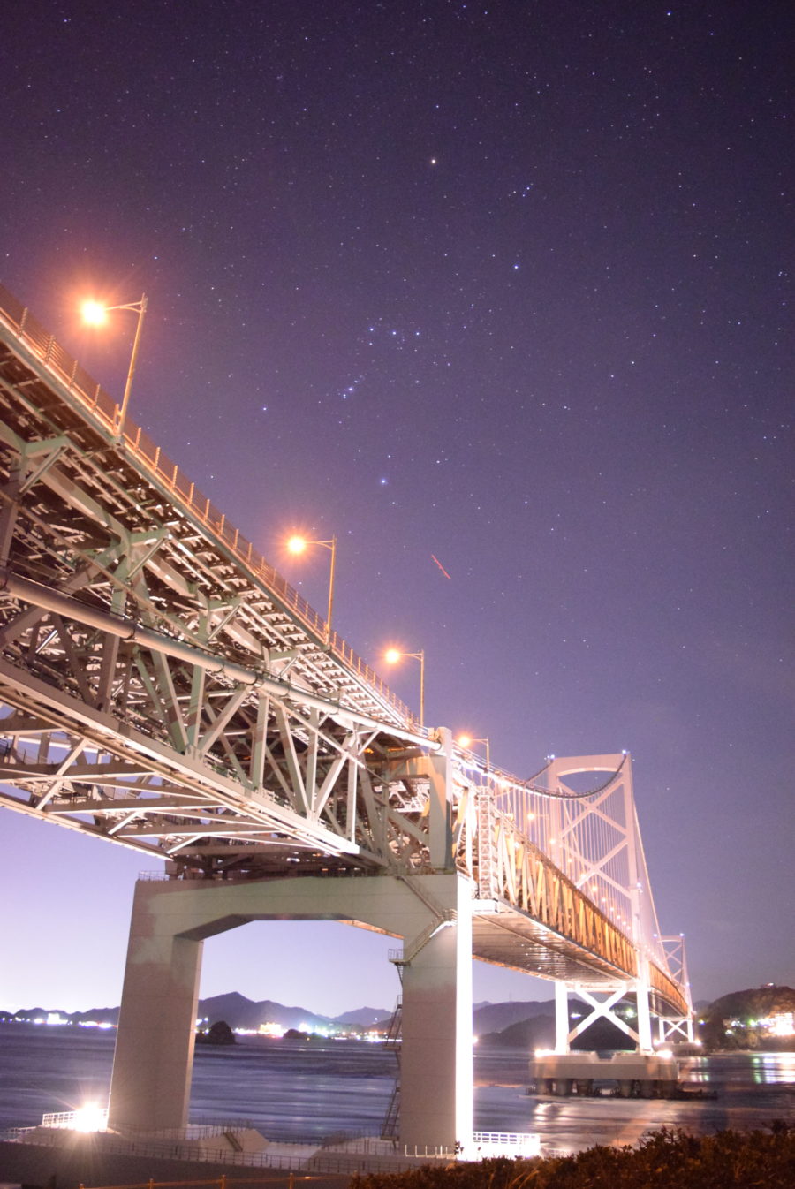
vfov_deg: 67.3
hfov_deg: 48.0
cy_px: 594
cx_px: 398
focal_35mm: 27
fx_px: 892
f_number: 3.5
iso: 8000
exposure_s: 5
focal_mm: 18
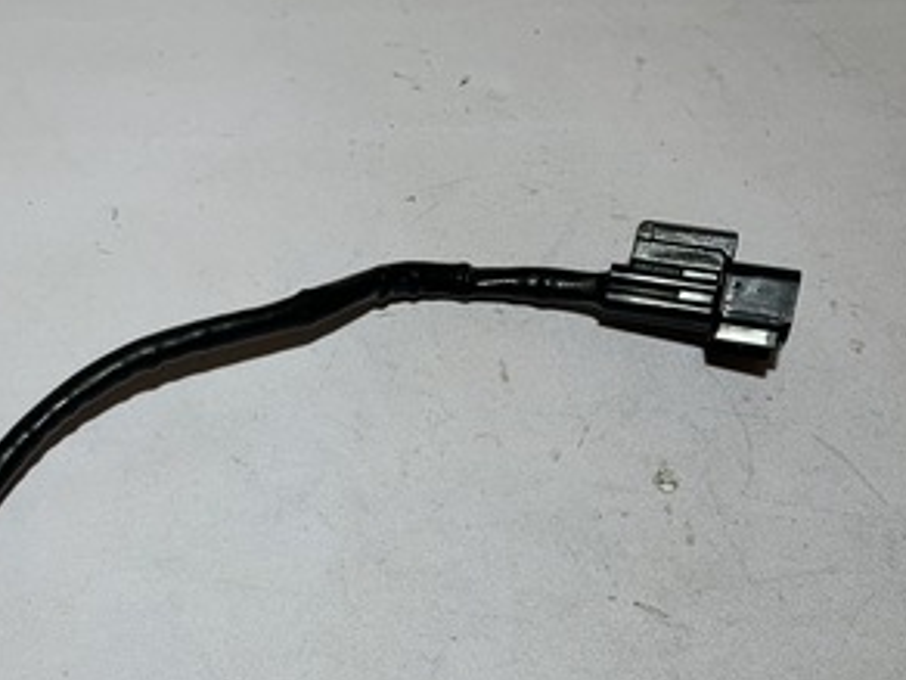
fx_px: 1335
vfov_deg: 27.7
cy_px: 590
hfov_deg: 36.5
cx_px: 216
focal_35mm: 51
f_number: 1.8
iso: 25
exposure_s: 1/124
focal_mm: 4.25
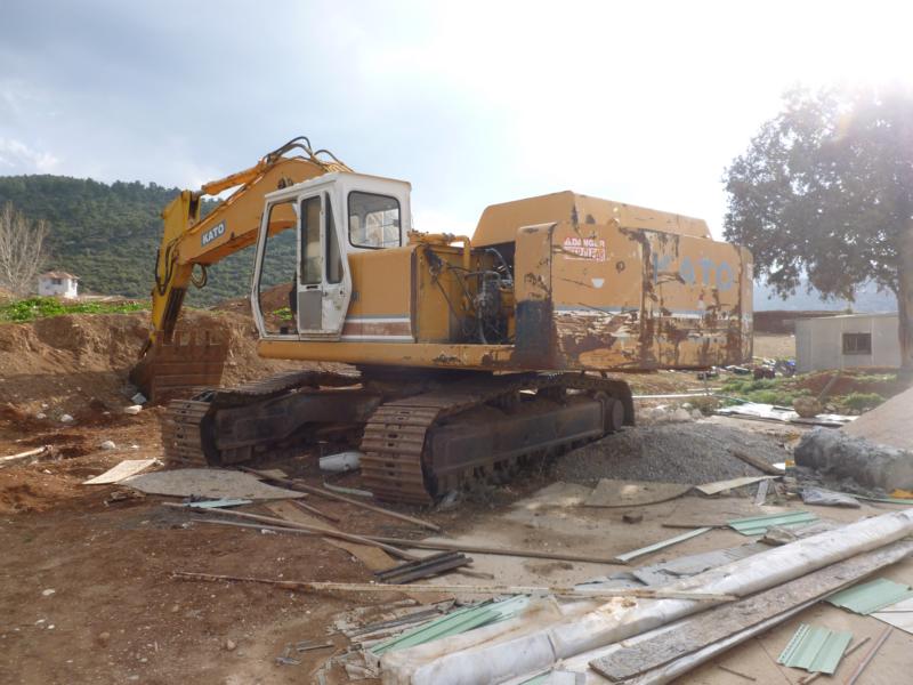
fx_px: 739
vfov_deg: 49.7
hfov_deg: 63.4
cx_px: 456
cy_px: 342
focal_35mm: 28
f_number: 3.3
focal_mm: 5
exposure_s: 1/400
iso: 100
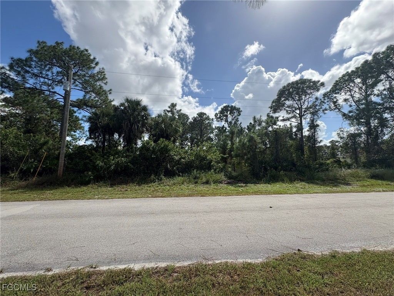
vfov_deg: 85.7
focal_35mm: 14
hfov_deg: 102.1
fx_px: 159
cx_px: 197
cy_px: 148
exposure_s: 1/2494
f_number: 2.2
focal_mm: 2.22
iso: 64
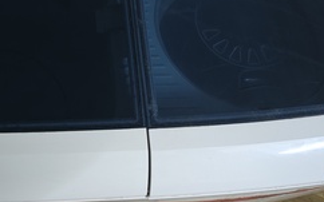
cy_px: 27
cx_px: 70
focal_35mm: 46
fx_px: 406
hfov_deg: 41.8
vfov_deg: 27.2
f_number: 1.6
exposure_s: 1/60
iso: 3650
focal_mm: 6.57
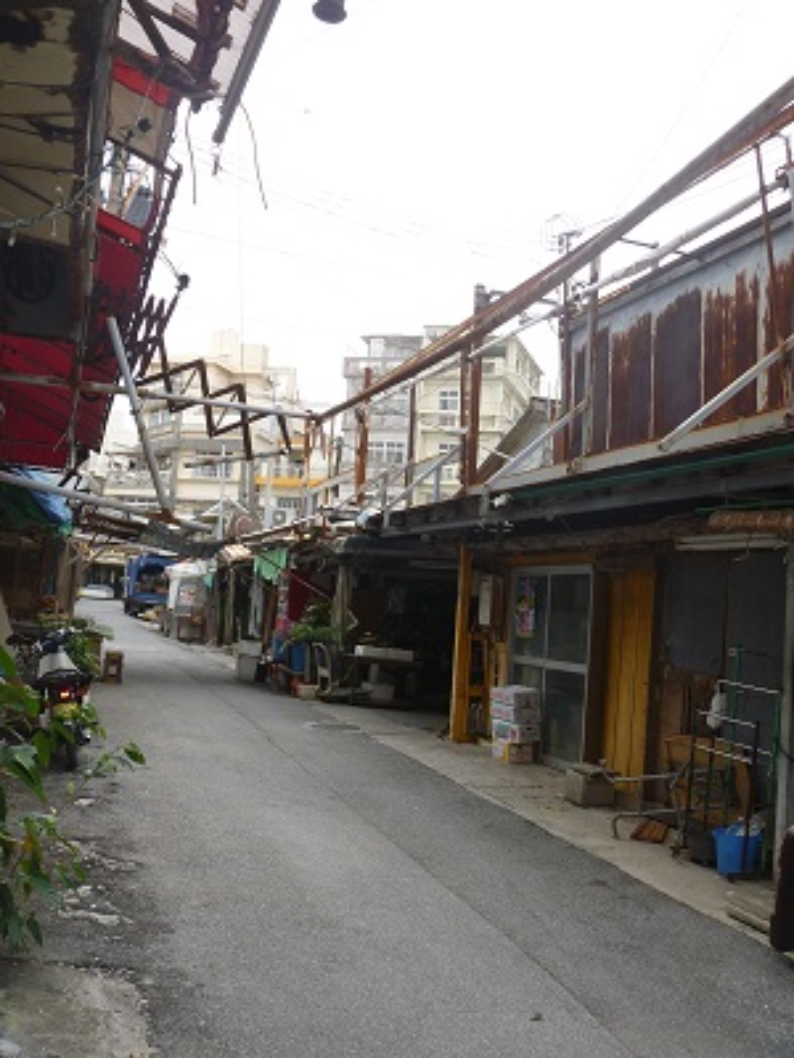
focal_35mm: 35
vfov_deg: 52.6
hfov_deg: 40.7
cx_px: 397
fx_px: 1070
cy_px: 529
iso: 100
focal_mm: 6.3
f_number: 4.5
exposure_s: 1/200
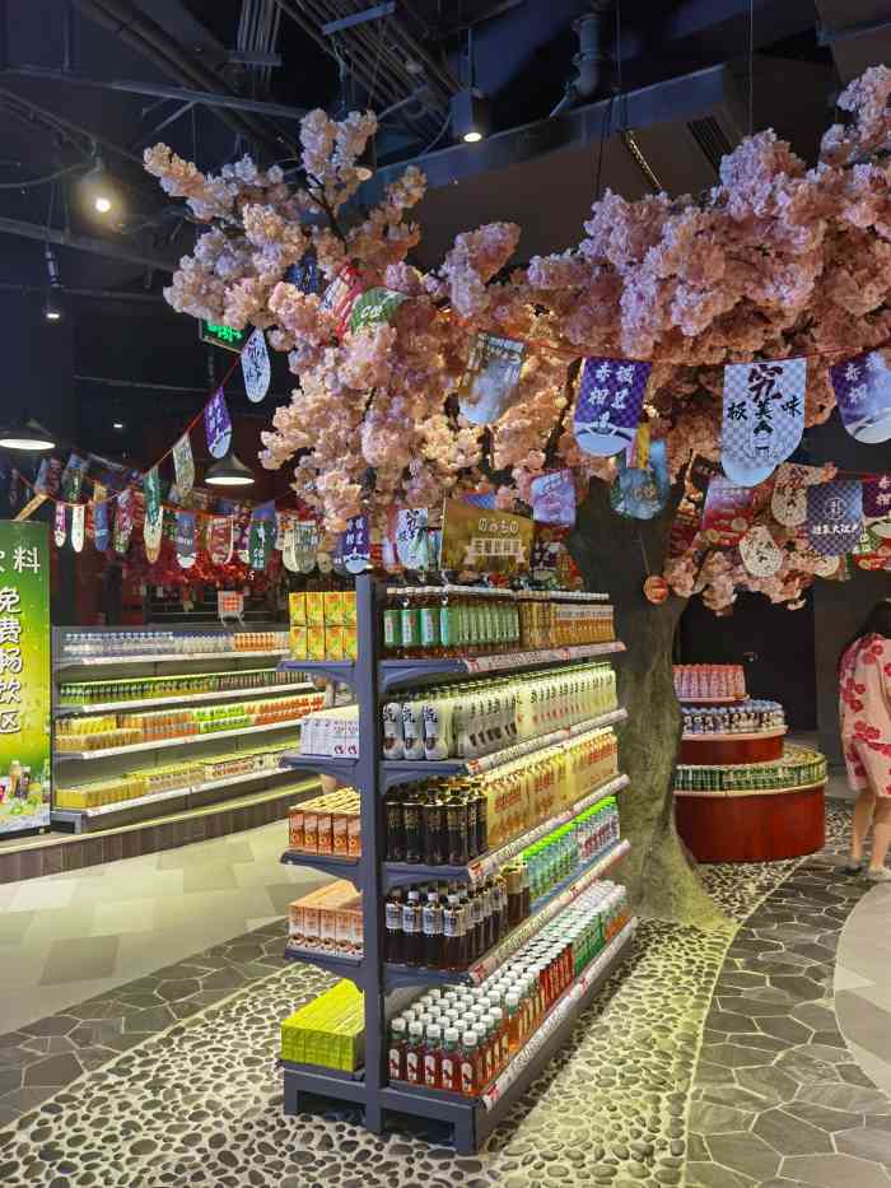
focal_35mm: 27
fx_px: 926
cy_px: 594
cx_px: 446
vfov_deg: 65.3
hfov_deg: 51.4
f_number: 1.9
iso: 125
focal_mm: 6.71
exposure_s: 1/50
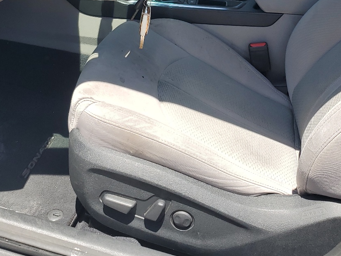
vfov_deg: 28.0
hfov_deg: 38.1
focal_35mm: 50
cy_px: 24
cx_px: 141
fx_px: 493
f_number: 1.5
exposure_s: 1/1250
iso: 50
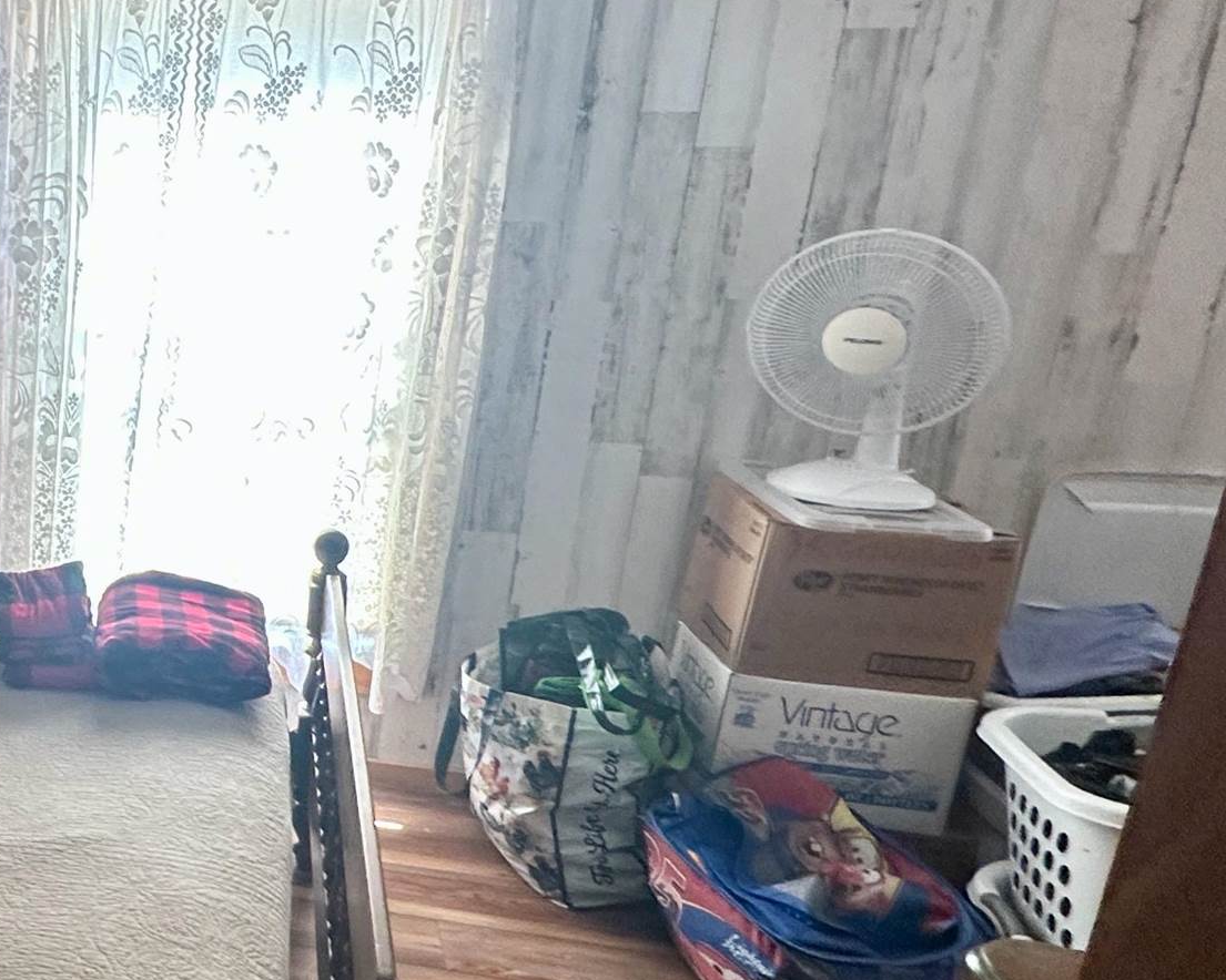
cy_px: 488
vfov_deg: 39.2
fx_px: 1379
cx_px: -194
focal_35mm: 38
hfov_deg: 37.8
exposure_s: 1/99
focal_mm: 2.22
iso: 200
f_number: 2.2
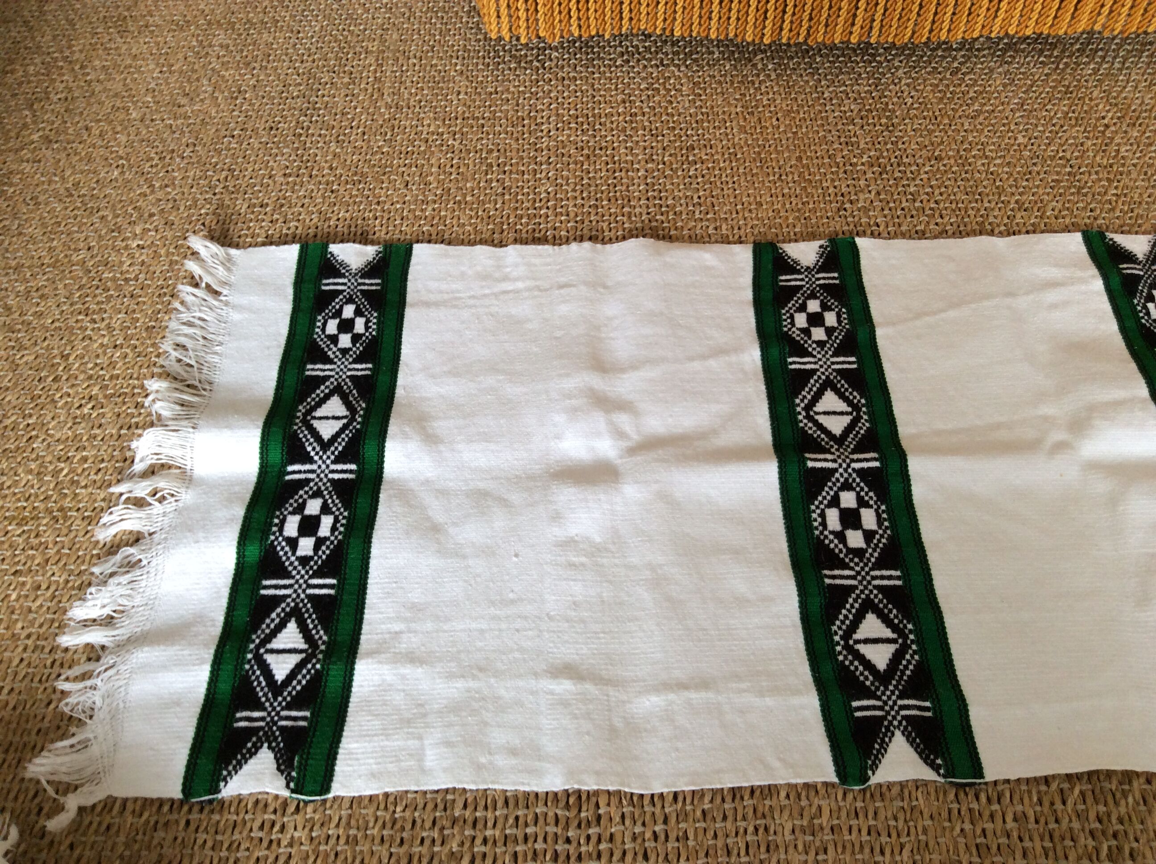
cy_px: 432
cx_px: 578
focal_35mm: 32
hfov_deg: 56.9
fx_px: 1067
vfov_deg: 44.1
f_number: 2.4
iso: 50
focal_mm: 3.3
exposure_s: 1/25
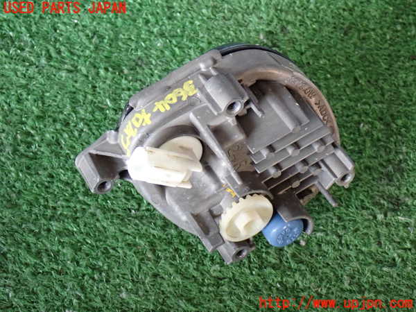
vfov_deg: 21.9
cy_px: 156
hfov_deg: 29.0
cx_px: 208
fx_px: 805
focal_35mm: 67
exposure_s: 1/60
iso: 800
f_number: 3.8
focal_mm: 11.88
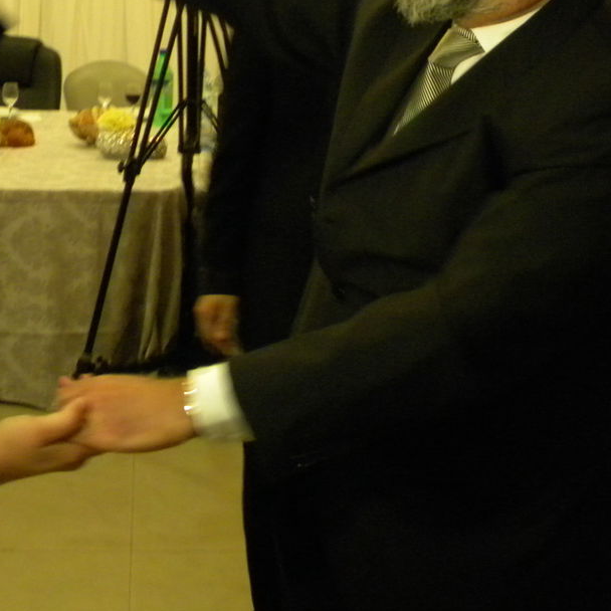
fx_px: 1138
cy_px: 114
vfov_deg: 29.3
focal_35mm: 57
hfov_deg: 29.7
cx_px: 173
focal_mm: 5
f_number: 3.5
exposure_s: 1/21.7
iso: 400
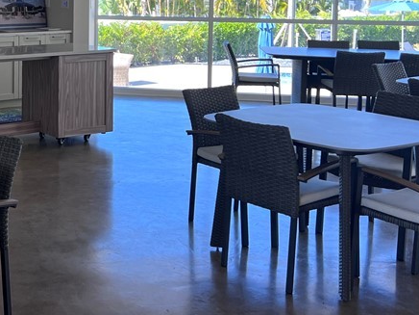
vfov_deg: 23.3
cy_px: 22
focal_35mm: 61
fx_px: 738
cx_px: 13
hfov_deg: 29.8
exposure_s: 1/166
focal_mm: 5.7
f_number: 1.5
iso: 50
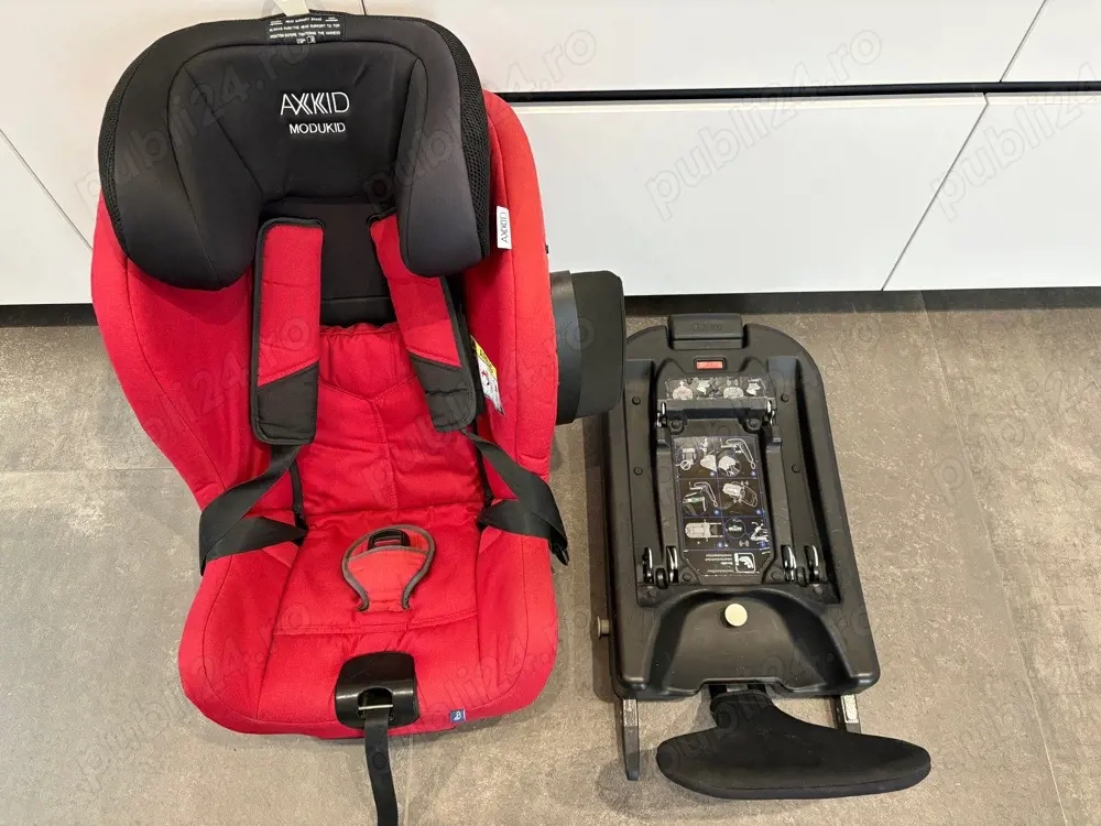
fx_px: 827
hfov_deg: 67.3
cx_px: 550
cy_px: 413
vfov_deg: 53.1
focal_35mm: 26
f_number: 1.6
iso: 250
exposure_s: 1/60
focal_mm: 5.96
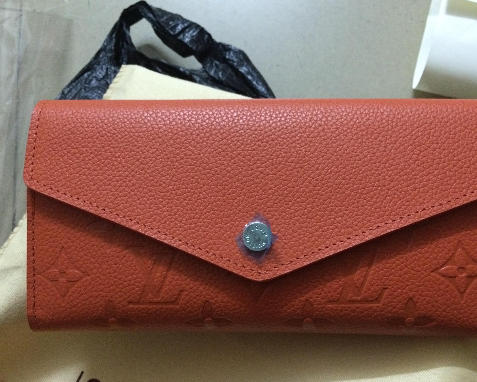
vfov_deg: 47.1
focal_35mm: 31
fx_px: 438
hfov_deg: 57.1
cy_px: 193
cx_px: 253
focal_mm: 4.15
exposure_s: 1/17
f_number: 2.2
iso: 640
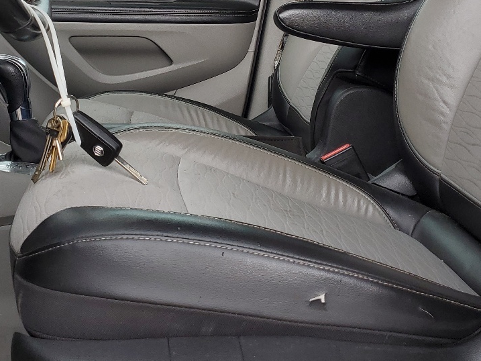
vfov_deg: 24.2
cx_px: 200
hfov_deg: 33.2
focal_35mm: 58
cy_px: 5
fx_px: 806
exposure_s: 1/135
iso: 50
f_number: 1.5
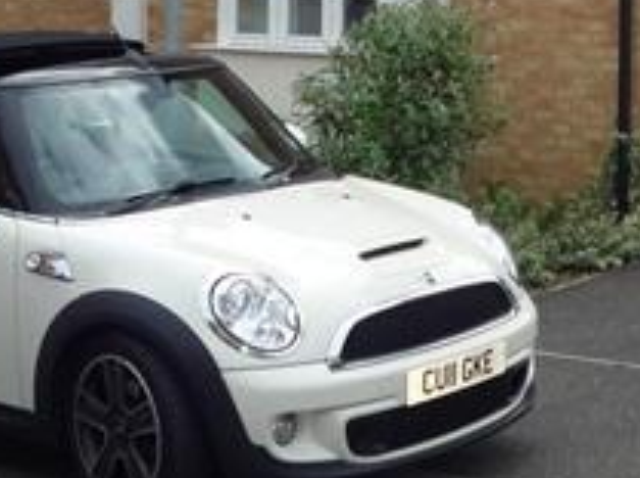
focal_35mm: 123
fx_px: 2270
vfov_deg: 11.7
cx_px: 556
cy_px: -158
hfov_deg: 15.9
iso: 100
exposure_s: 1/640
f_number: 4.3
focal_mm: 7.8
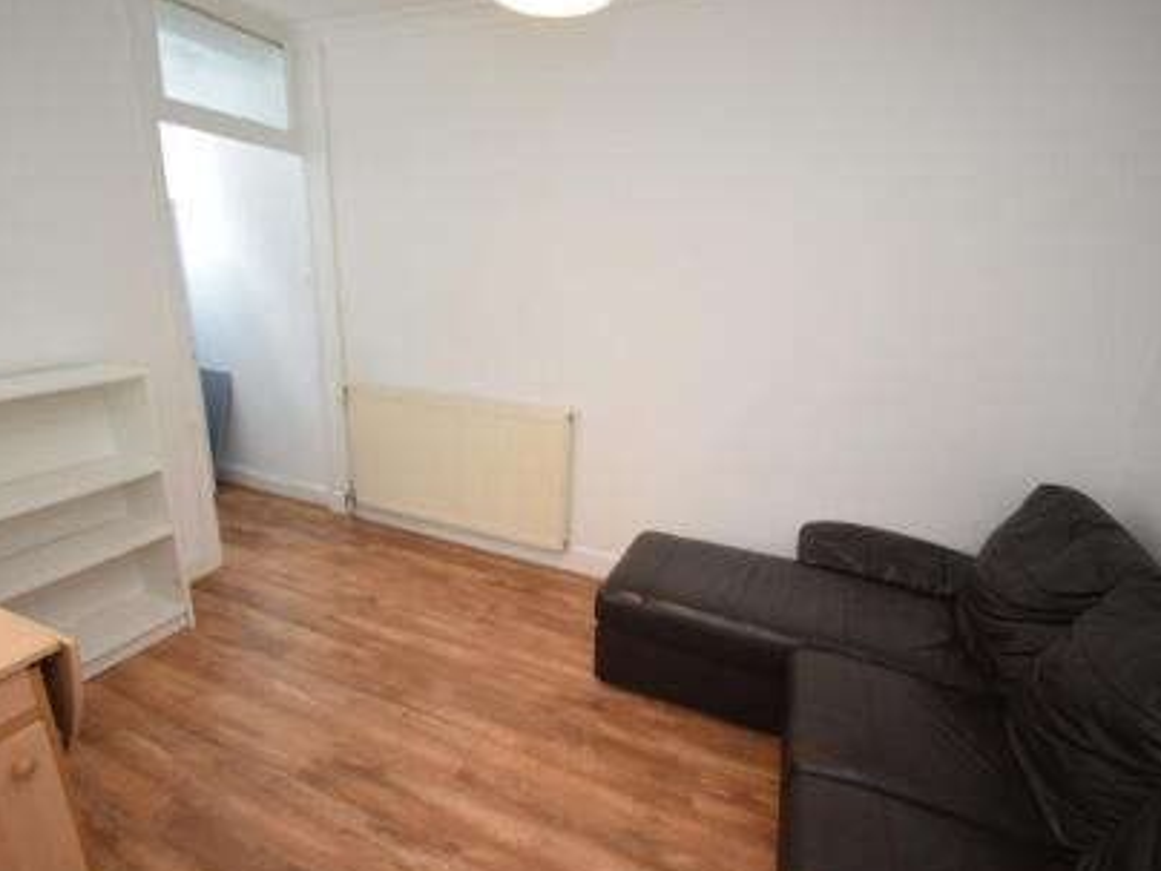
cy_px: 447
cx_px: 558
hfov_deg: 91.0
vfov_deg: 74.7
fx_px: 570
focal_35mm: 17
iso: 800
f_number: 4
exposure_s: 1/60
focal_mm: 10
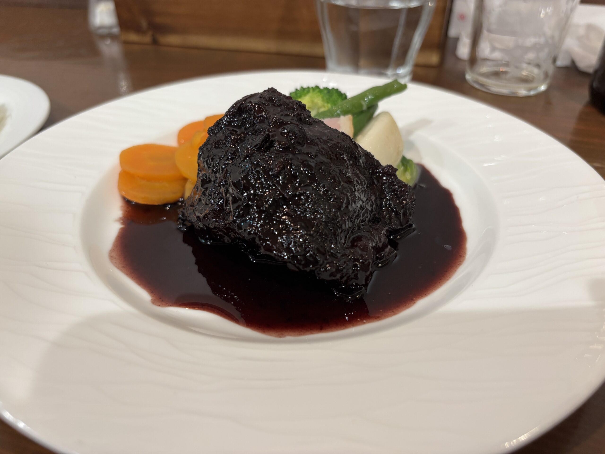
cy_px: 227
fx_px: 454
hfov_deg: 67.3
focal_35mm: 26
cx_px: 302
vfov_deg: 53.1
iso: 125
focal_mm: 5.96
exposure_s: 1/50
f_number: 1.6
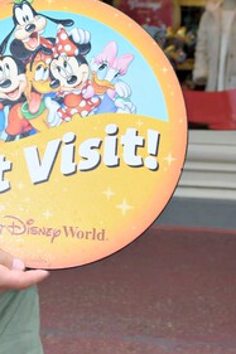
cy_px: 31
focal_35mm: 123
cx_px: -19
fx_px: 1211
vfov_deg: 16.4
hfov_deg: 11.0
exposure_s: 1/100
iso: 400
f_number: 5.6
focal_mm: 30
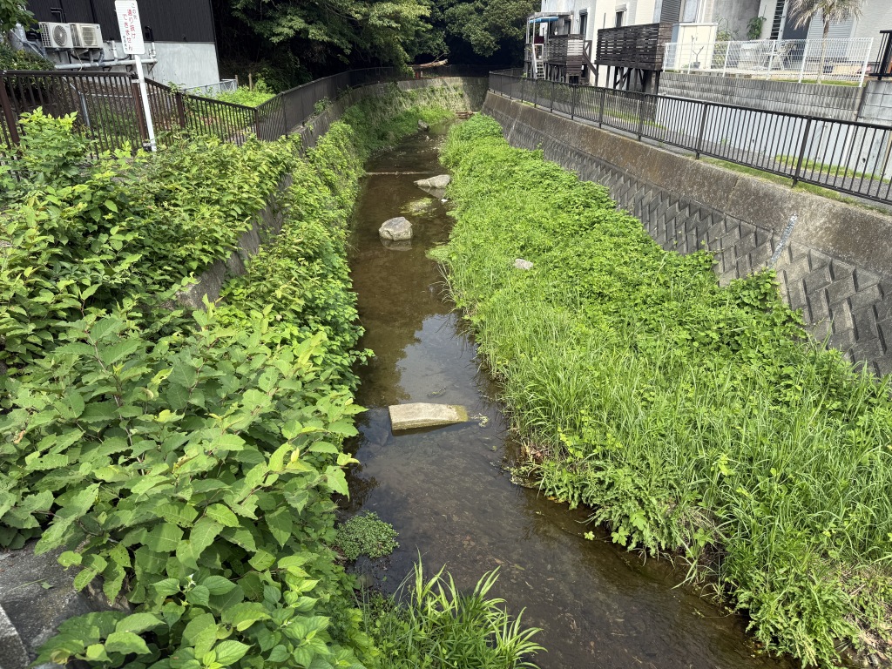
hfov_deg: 71.6
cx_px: 446
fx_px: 618
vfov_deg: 56.8
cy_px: 334
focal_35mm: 24
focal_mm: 6.76
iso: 80
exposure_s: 1/1618
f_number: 1.78
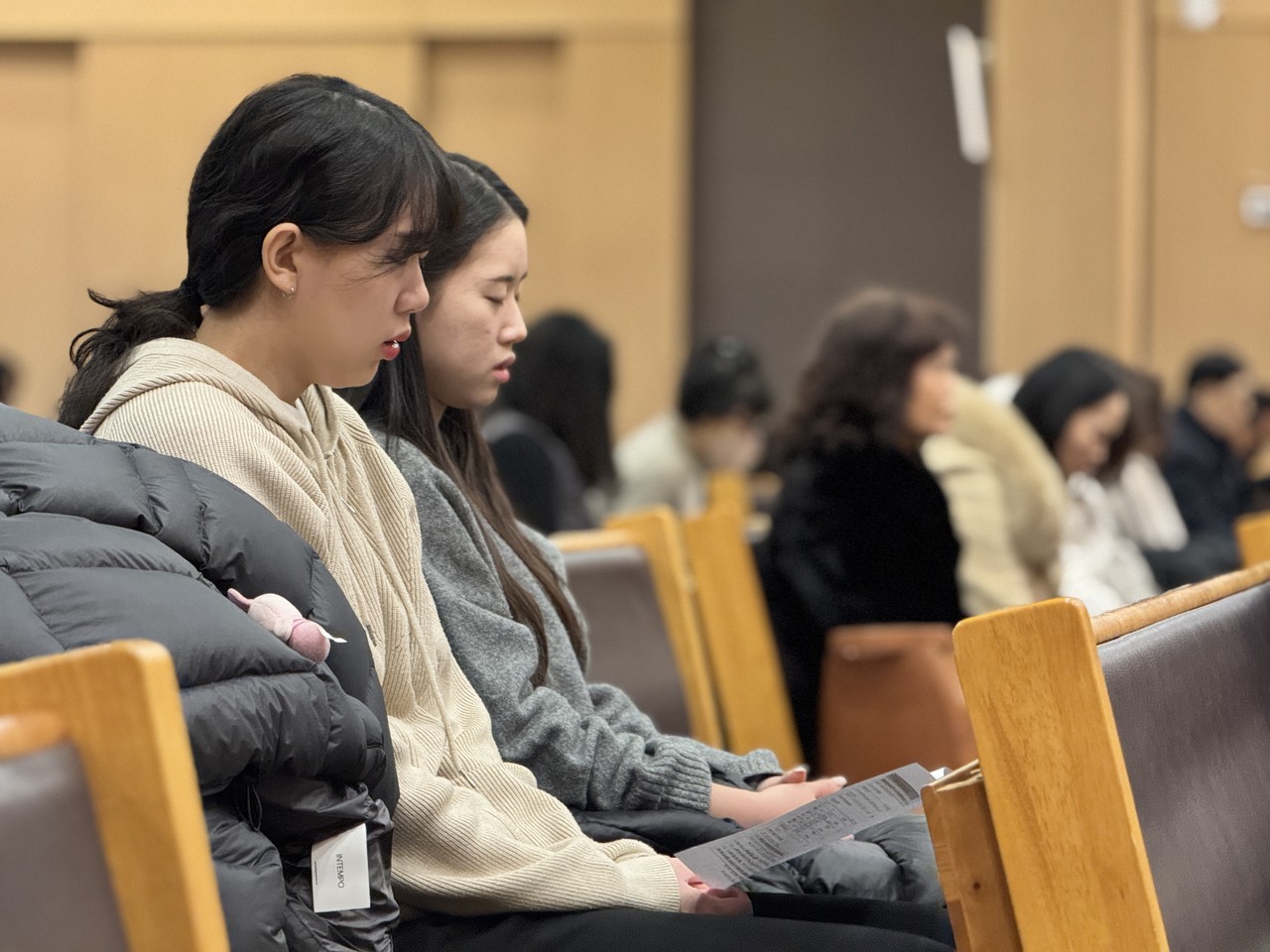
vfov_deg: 12.3
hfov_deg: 16.4
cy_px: 476
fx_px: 4403
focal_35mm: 120
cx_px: 635
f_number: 2.8
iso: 1250
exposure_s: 1/40
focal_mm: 15.66
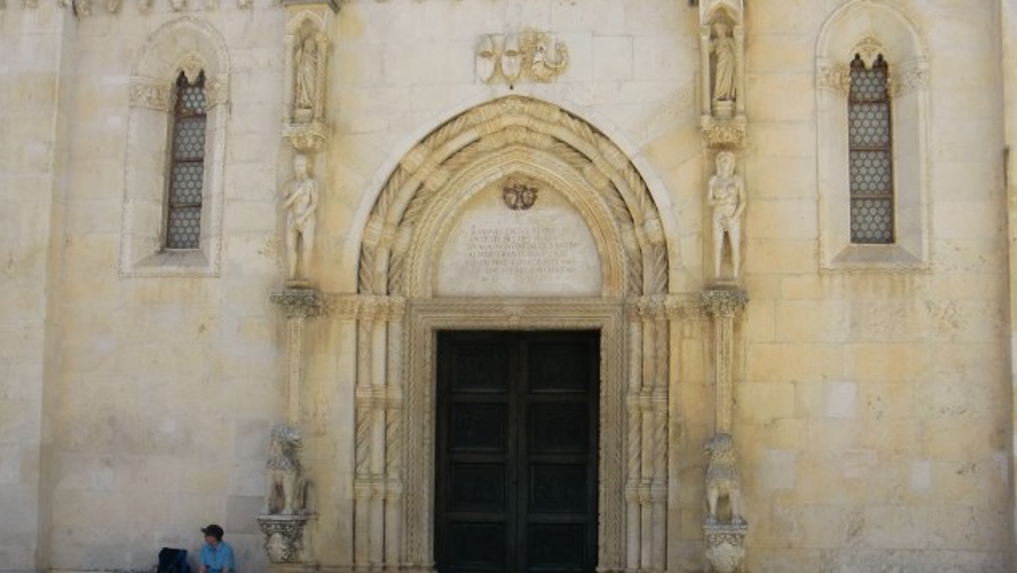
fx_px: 1484
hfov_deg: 37.8
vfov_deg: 21.8
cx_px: 508
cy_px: 281
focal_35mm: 55
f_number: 9.6
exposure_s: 1/160
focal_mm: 8.68
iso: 100
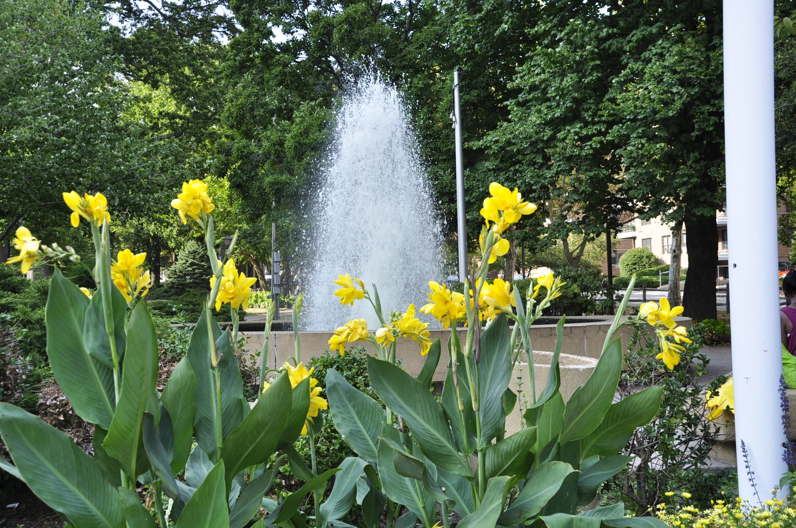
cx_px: 398
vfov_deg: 28.0
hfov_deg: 41.2
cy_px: 264
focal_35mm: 48
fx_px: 1060
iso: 200
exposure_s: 1/200
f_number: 7.1
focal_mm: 32
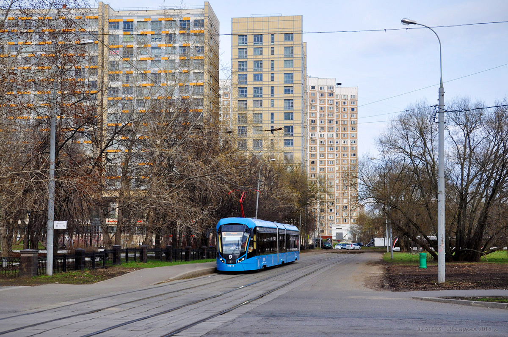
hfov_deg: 38.9
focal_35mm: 51
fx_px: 719
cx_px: 254
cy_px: 168
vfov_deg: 26.4
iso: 200
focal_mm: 34
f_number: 6.3
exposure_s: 1/320
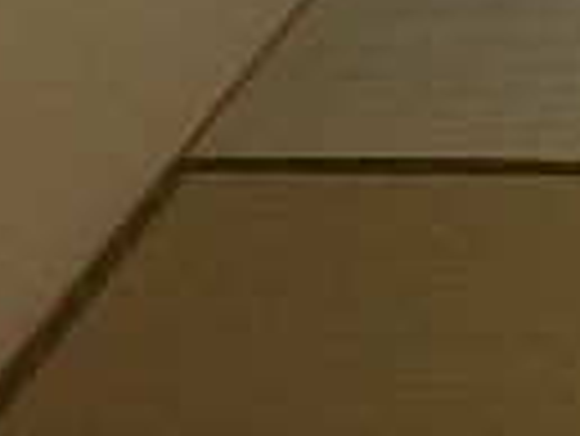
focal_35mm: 104
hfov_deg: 15.8
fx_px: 1744
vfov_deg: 11.5
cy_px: -638
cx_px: 1079
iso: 125
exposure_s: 1/60
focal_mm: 3.7
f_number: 3.5
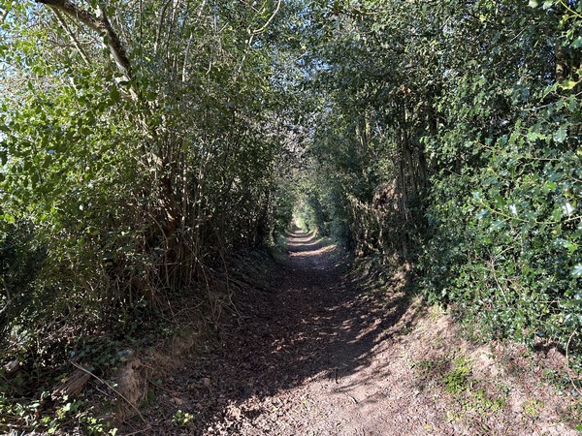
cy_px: 218
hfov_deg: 71.6
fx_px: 404
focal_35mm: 24
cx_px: 291
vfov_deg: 56.8
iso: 64
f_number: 1.78
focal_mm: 6.86
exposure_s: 1/168
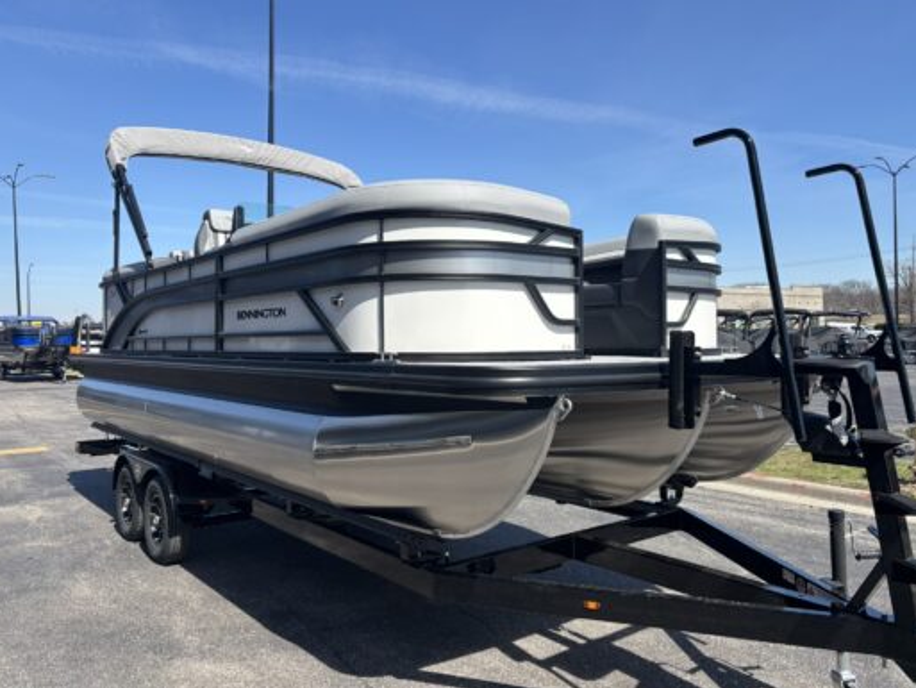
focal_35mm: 27
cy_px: 343
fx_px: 715
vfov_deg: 51.4
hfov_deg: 65.3
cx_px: 460
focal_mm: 5.96
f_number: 1.6
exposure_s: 1/2778
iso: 50
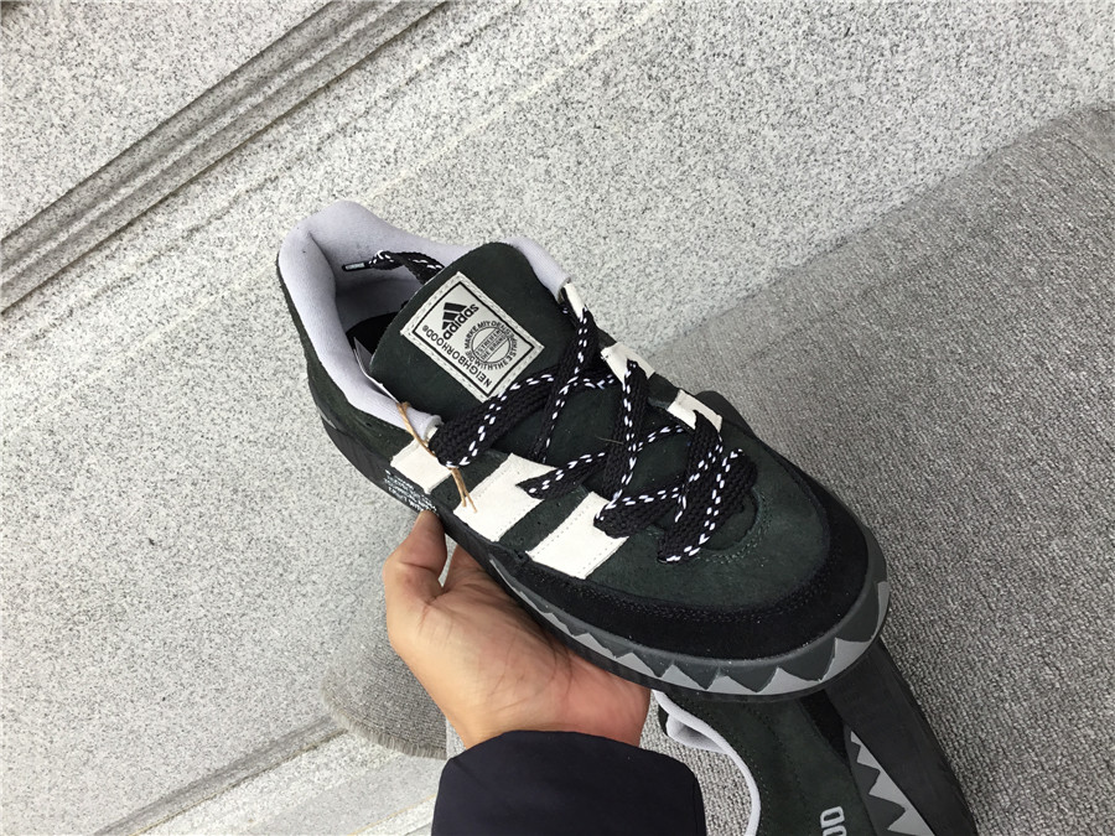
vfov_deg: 45.4
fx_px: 999
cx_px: 558
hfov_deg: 58.4
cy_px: 418
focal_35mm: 31
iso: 40
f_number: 2.4
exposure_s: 1/100
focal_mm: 3.3
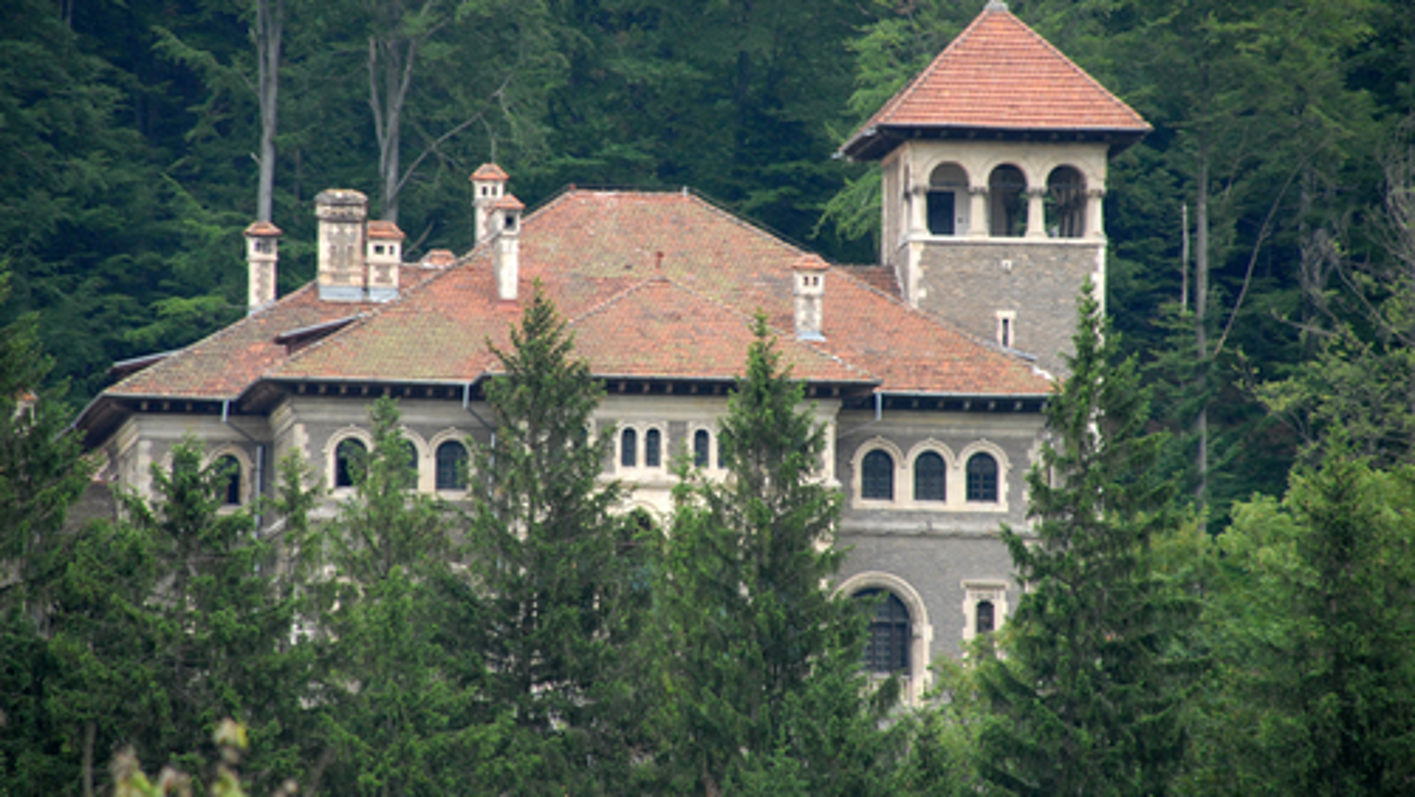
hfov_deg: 6.3
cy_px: 322
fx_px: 12796
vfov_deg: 3.6
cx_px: 685
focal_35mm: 341
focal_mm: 200
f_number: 6.3
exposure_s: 1/160
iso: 400
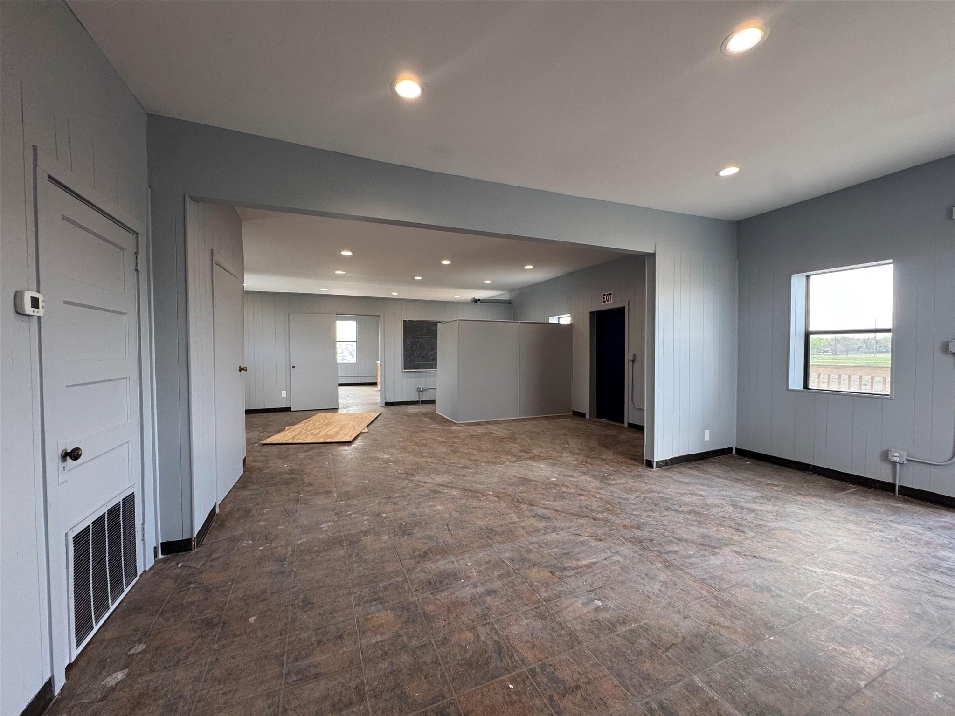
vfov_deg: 85.7
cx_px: 478
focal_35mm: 14
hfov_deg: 102.1
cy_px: 358
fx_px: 386
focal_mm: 2.22
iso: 160
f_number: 2.2
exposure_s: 1/120
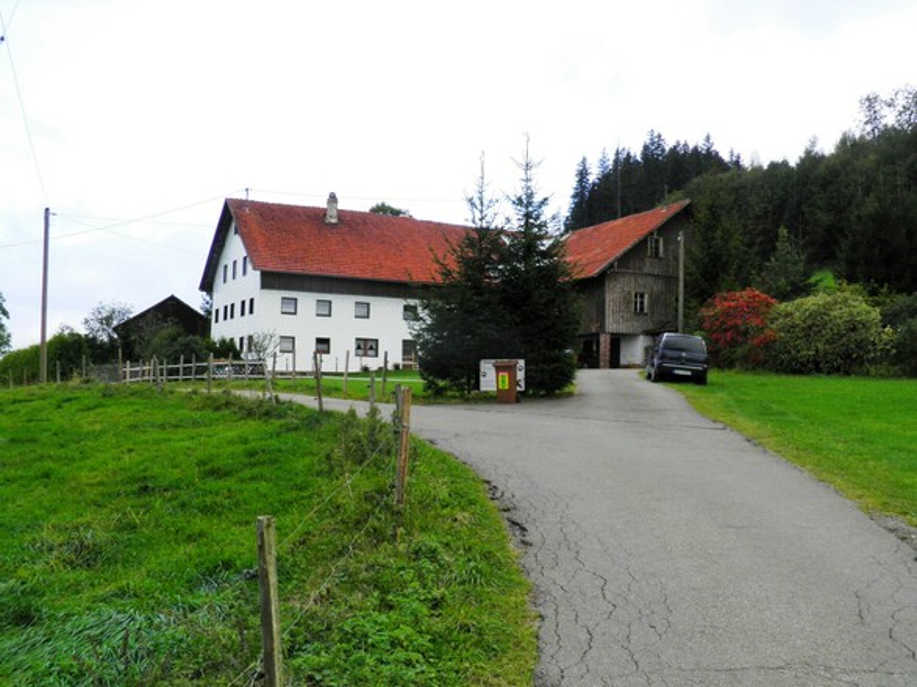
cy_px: 344
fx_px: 927
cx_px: 458
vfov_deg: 40.7
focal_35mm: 35
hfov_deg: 52.6
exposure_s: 1/160
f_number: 5.5
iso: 100
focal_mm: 6.3
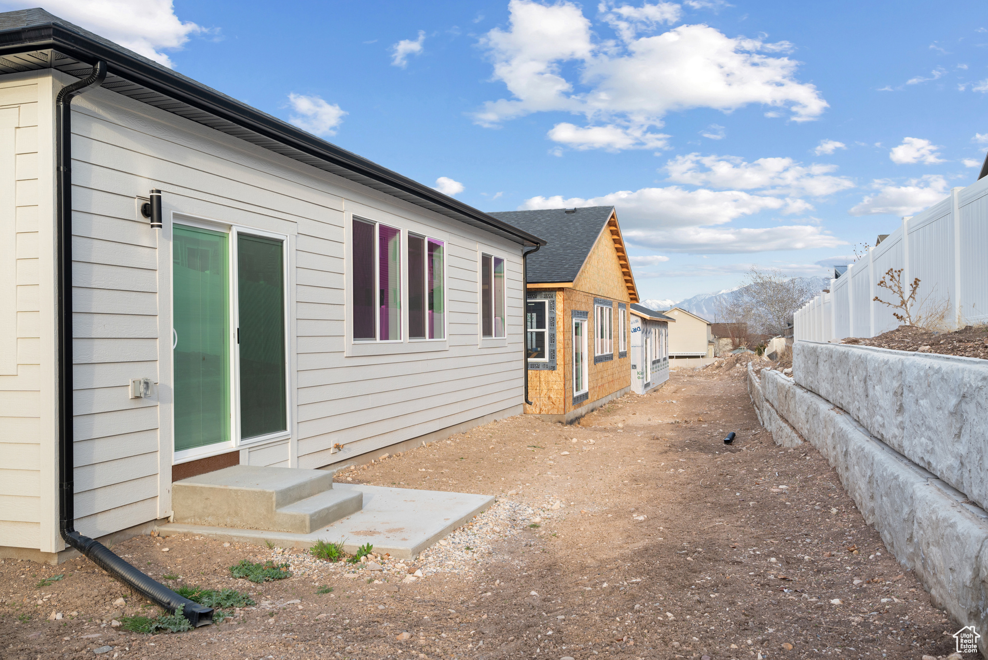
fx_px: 824
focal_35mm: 30
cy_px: 330
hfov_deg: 61.9
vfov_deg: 43.6
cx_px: 494
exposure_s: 1/30
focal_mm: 30
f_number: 8
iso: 250
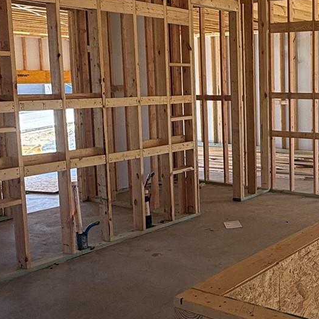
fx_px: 500
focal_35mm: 48
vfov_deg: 35.3
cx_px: 340
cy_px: 137
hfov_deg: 31.8
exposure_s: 1/126
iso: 64
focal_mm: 2.22
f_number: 2.2
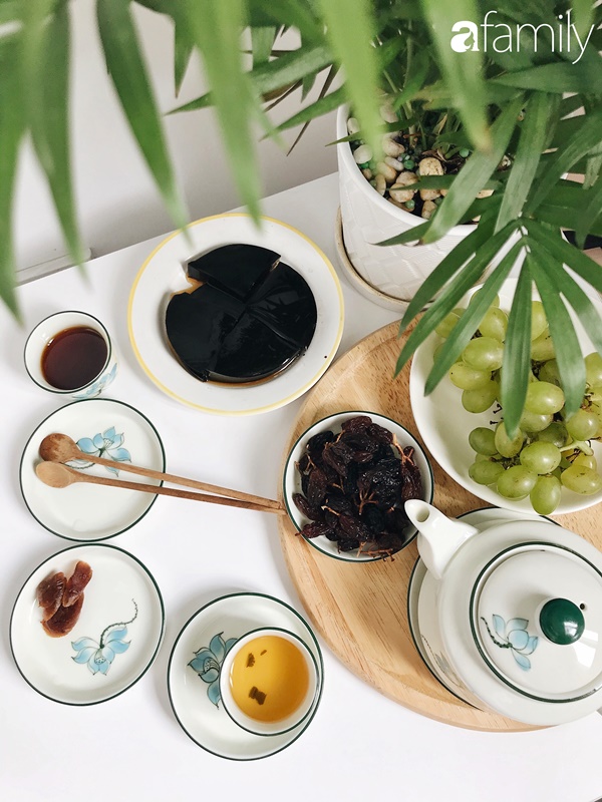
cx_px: 301
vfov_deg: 63.4
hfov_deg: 49.7
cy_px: 401
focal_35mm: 28
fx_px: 649
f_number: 1.8
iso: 20
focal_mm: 3.99
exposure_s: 1/100
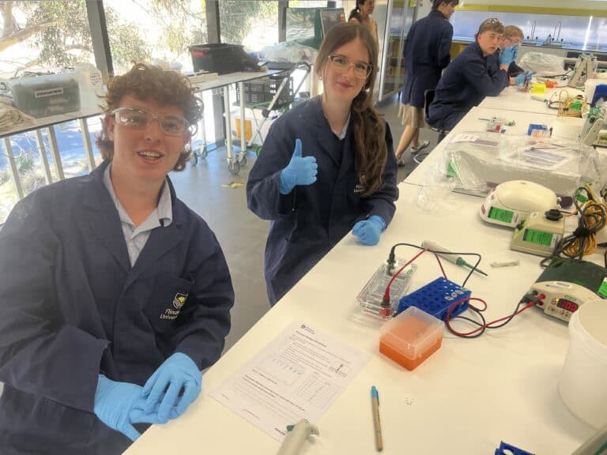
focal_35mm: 26
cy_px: 228
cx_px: 304
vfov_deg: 53.1
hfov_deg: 67.3
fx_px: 456
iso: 80
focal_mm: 5.1
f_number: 1.6
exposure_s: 1/100
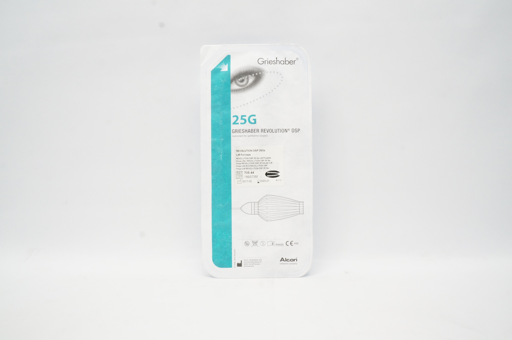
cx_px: 256
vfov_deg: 47.8
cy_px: 170
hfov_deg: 67.4
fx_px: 384
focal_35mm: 27
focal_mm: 18
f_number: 13
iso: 1600
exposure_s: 1/30
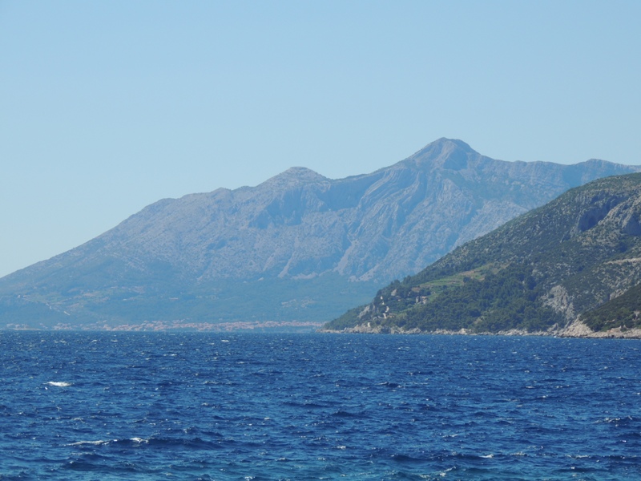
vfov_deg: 8.0
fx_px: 3426
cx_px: 320
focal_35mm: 185
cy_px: 240
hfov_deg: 10.7
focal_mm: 33
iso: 100
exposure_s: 1/800
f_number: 4.6
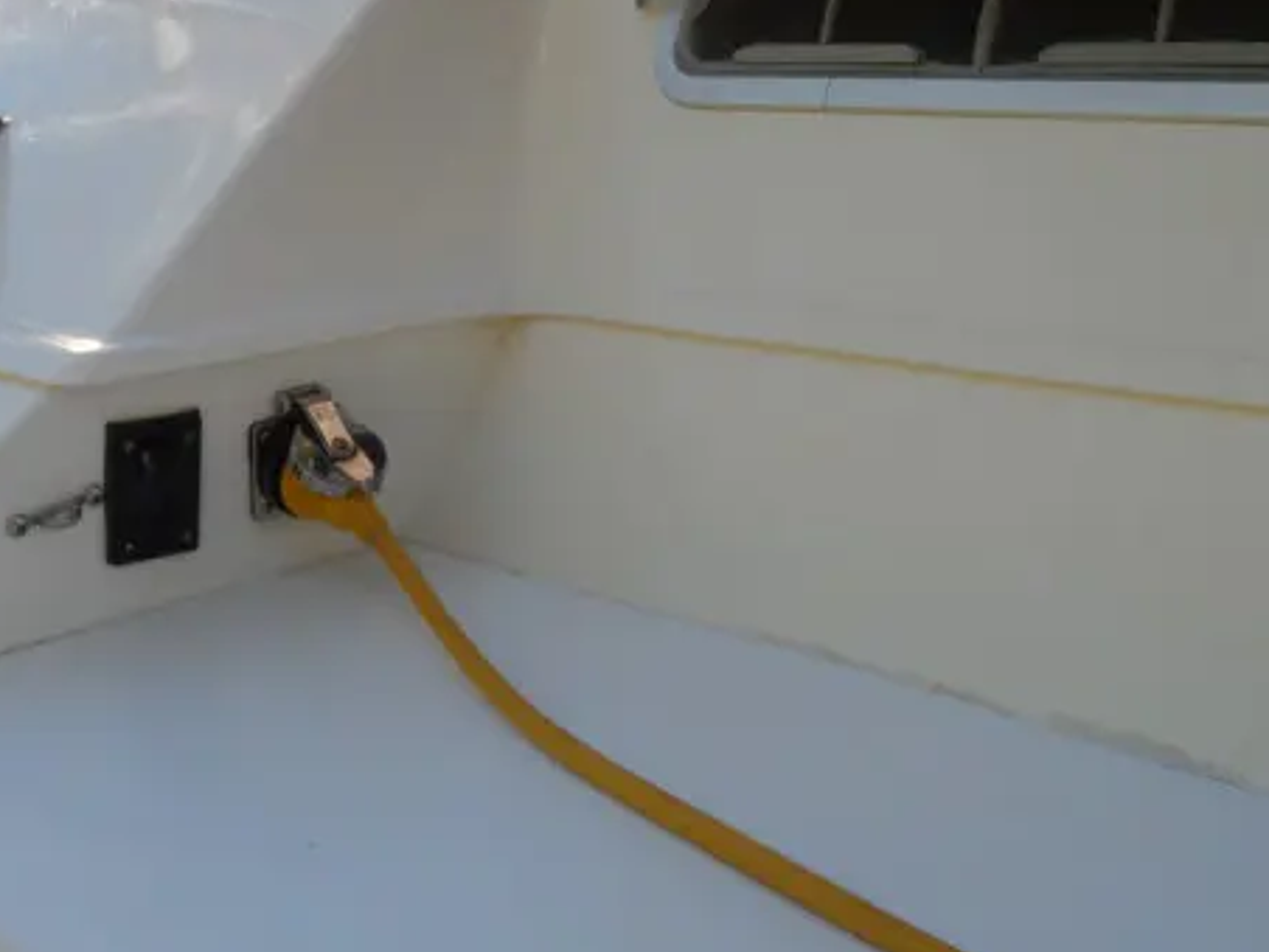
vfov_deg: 25.2
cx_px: 533
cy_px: 368
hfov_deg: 33.2
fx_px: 2126
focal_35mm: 58
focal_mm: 6.8
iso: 80
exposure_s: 1/250
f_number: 3.7
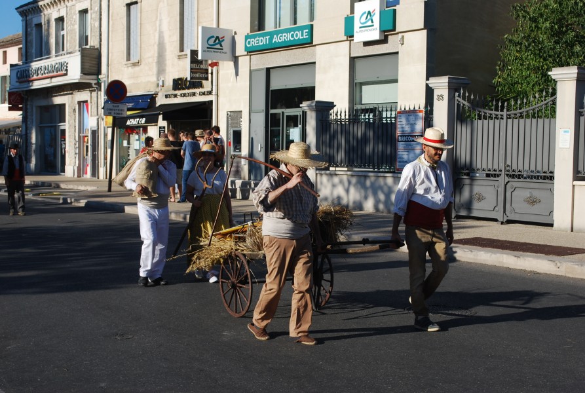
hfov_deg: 35.0
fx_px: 928
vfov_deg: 23.9
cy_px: 196
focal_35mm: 57
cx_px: 292
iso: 100
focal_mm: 38
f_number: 8
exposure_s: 1/250
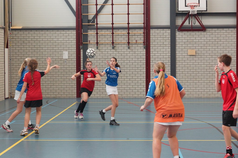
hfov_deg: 27.0
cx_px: 119
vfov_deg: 18.2
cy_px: 79
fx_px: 496
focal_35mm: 75
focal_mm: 50
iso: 1250
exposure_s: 1/200
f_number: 4
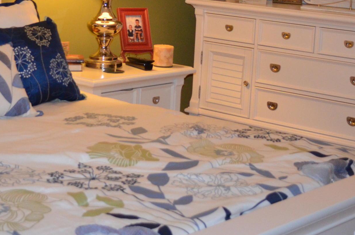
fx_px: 866
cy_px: -3
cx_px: 127
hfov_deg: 23.1
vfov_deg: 15.2
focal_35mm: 88
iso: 2200
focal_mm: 24
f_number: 4
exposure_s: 1/60
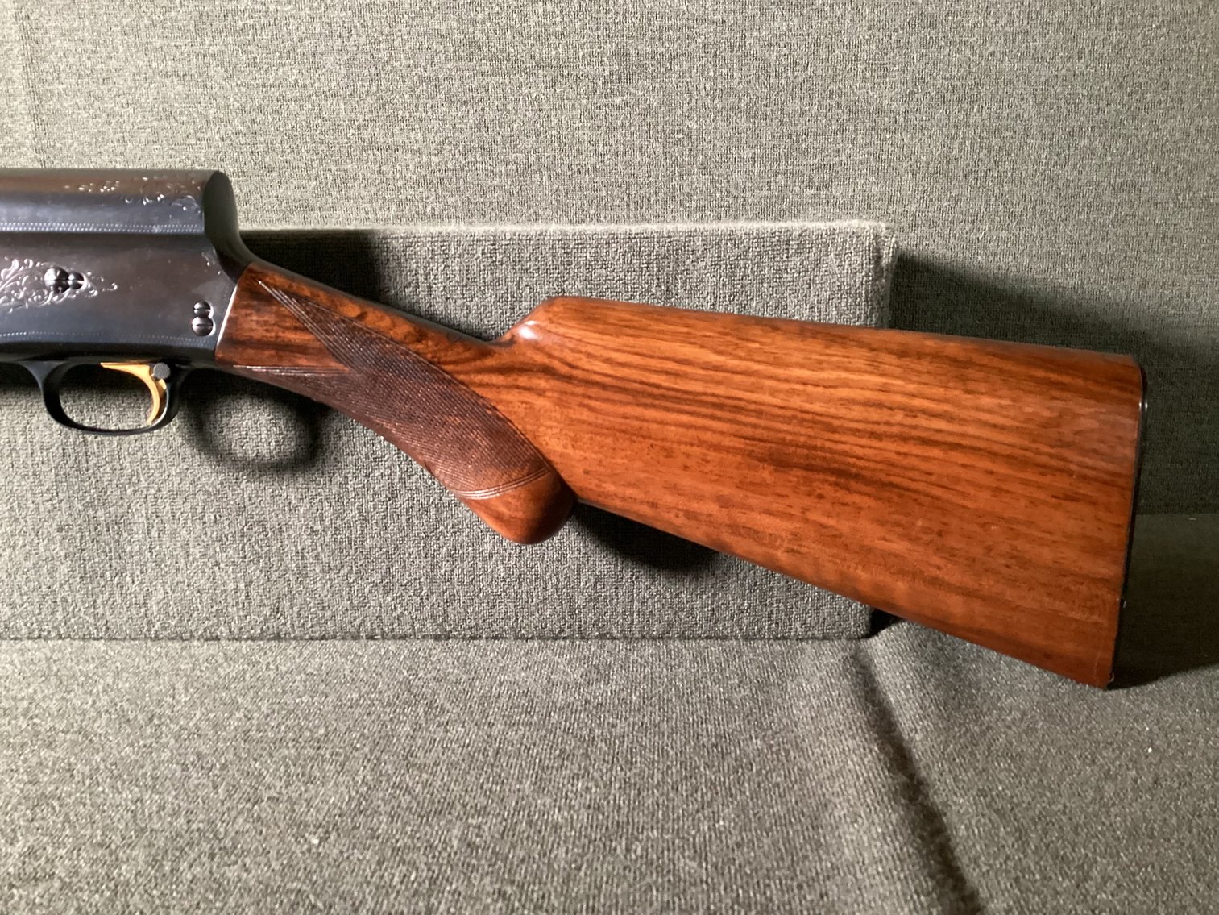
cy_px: 458
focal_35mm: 31
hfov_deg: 58.3
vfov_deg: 45.4
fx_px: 1092
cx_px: 610
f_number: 2.4
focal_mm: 3.3
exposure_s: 1/30
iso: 640
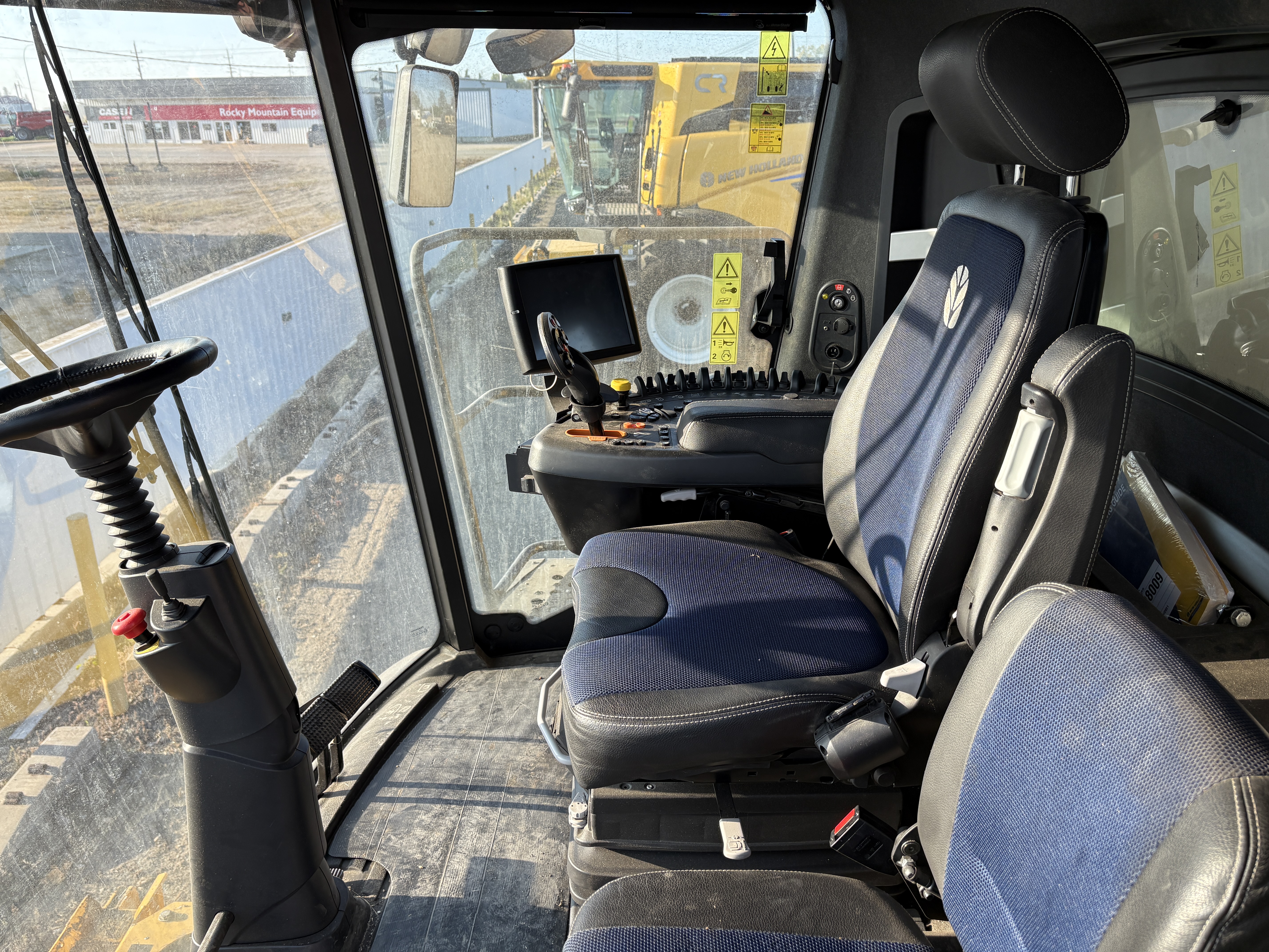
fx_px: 953
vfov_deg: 53.1
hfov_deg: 67.3
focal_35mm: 26
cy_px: 476
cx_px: 634
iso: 50
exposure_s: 1/417
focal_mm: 5.96
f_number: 1.6
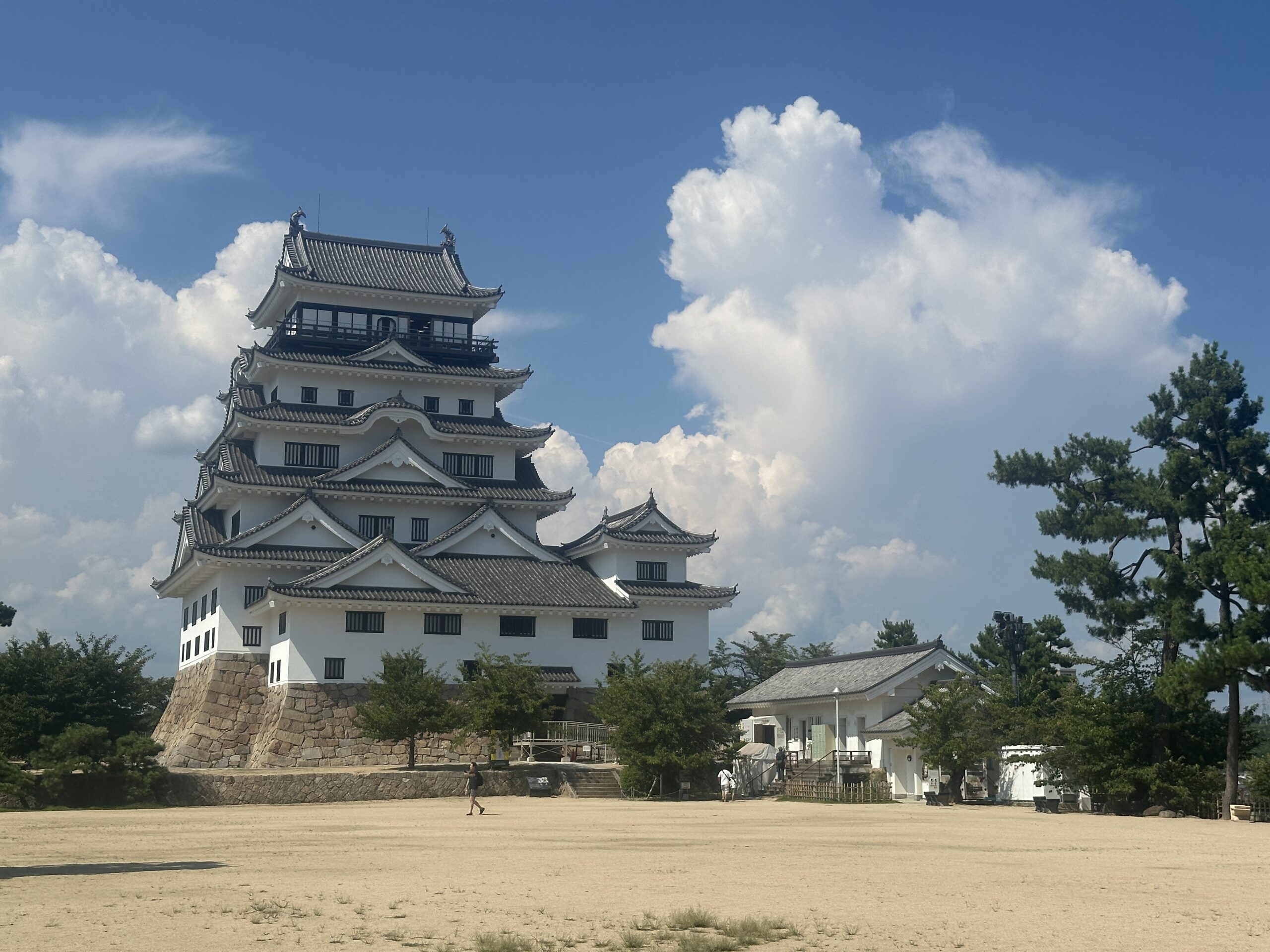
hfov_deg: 39.7
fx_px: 1761
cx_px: 635
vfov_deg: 30.3
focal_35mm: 48
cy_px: 476
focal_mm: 6.86
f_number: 1.78
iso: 64
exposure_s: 1/9804
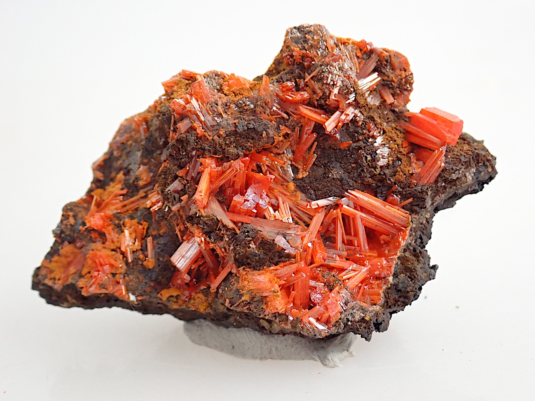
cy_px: 200
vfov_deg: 16.8
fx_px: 1360
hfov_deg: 22.2
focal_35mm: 88
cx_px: 268
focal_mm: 15.66
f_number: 4.5
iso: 800
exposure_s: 1/40
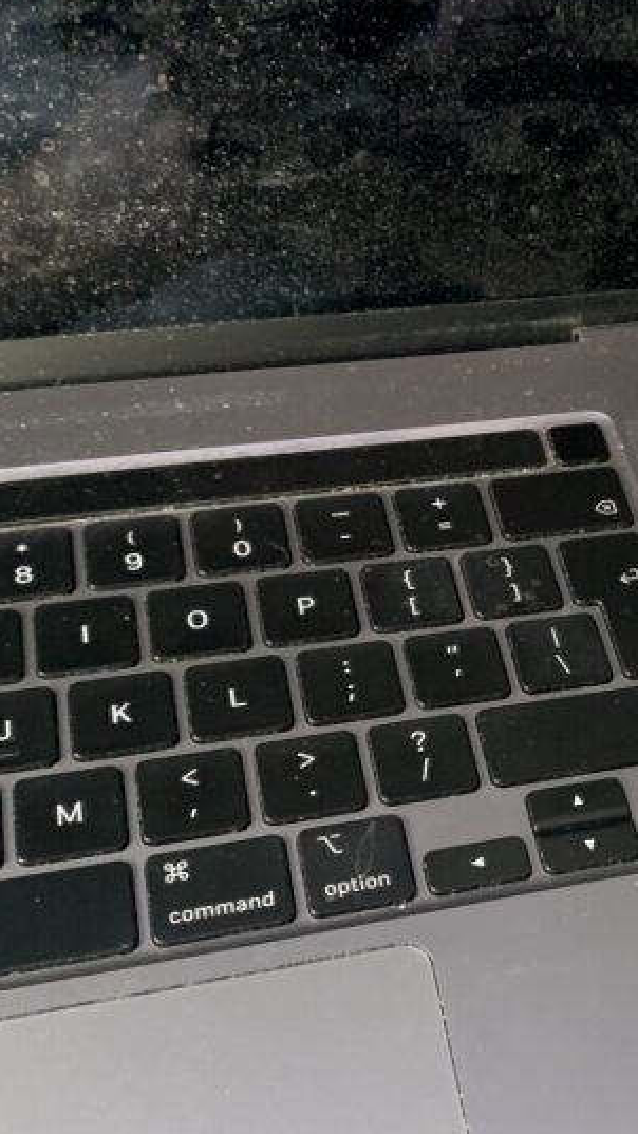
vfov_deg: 38.5
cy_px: 612
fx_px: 1624
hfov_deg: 21.4
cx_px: 655
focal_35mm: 54
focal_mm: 4.25
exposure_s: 1/60
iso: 250
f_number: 1.8
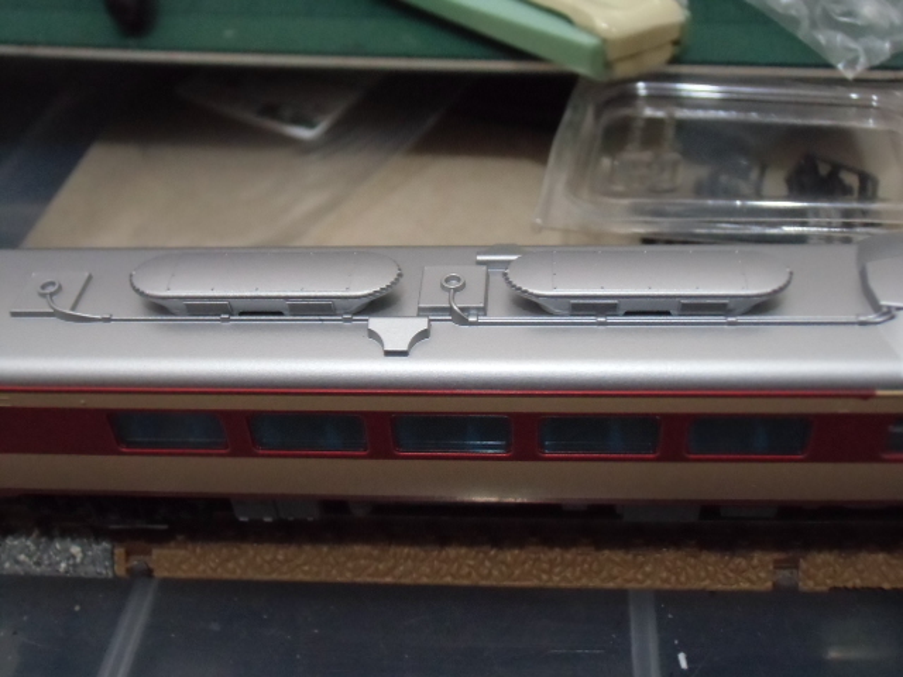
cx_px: 452
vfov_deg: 37.7
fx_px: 991
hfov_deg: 49.0
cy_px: 338
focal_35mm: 38
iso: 800
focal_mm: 6.67
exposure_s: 1/30
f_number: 3.9
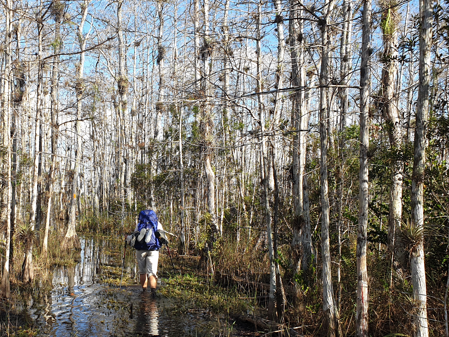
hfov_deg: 46.2
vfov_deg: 36.6
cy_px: 209
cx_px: 113
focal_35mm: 39
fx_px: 506
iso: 50
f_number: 2.4
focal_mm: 4.3
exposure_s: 1/601
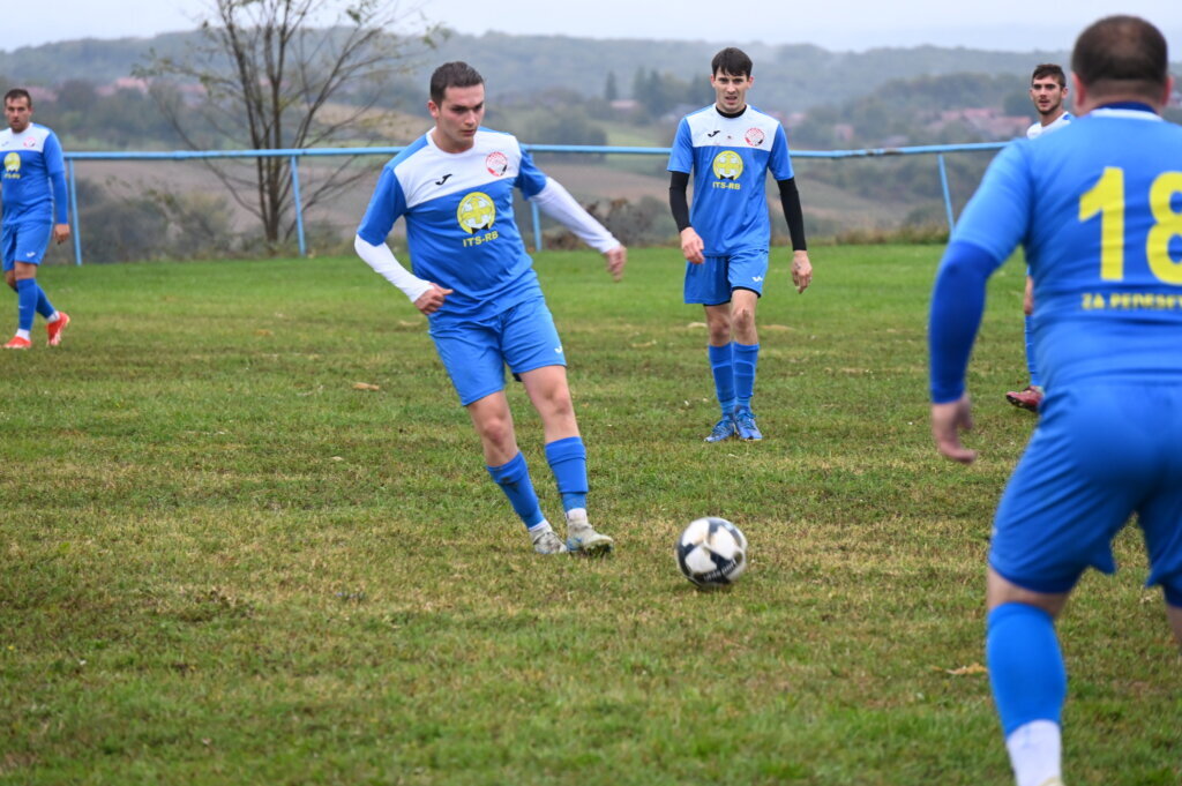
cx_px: 591
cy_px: 393
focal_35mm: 200
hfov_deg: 10.3
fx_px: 6561
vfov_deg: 6.9
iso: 1400
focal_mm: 200
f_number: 6.3
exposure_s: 1/200
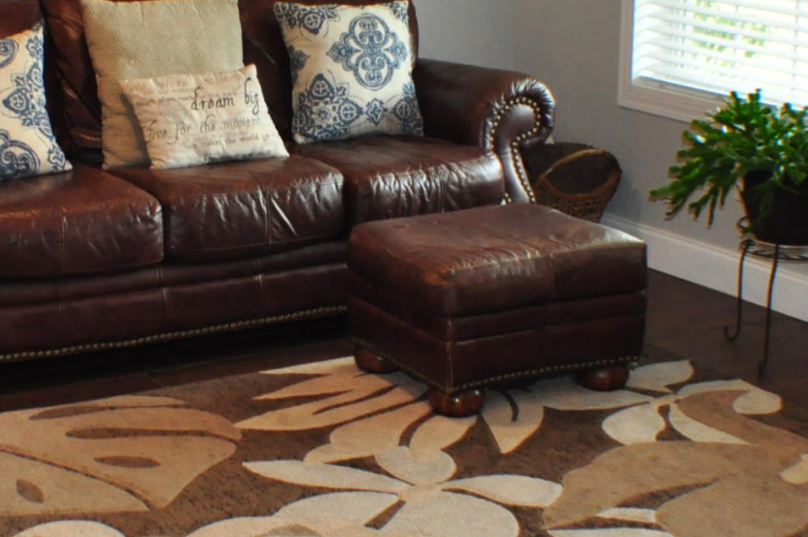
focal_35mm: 94
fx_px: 2108
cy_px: 116
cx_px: 276
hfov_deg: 21.6
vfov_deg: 14.4
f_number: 5
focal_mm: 20
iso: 1000
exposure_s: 1/60
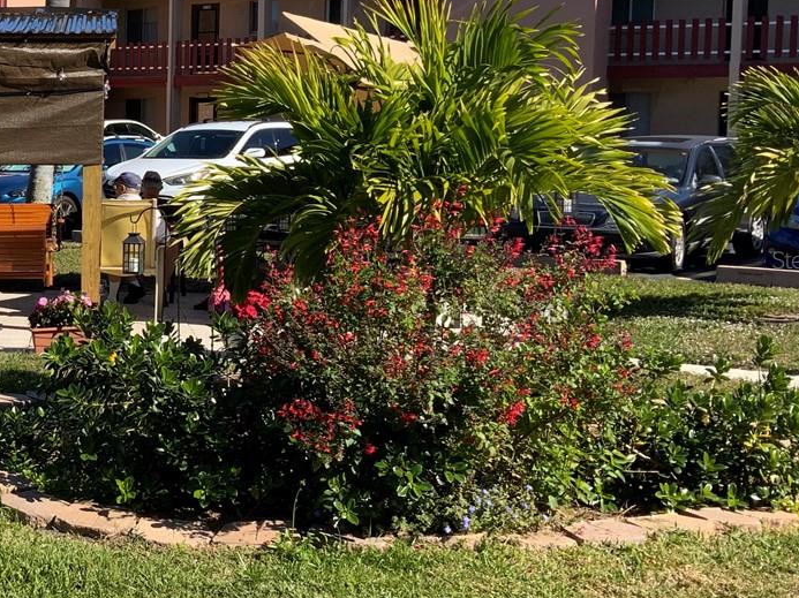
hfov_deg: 27.0
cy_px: 259
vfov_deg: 21.9
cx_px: -42
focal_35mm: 67
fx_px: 1546
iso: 16
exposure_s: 1/1490
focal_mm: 3
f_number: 1.8
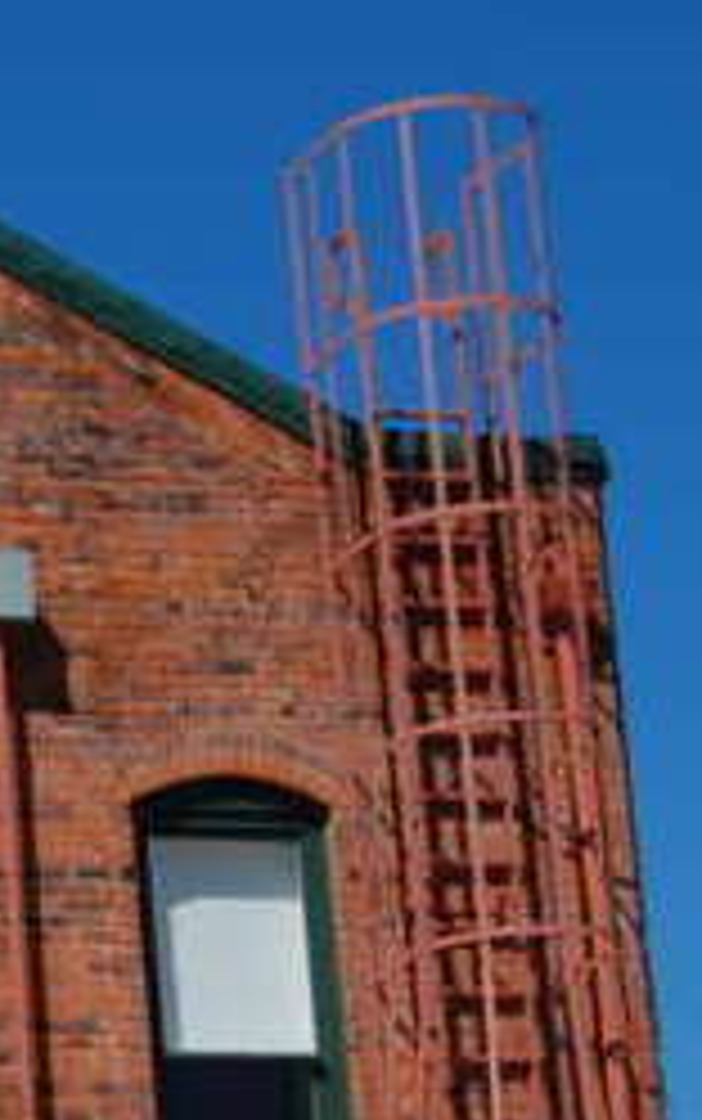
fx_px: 5103
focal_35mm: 167
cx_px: -626
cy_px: 994
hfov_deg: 7.6
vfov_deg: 12.4
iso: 200
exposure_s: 1/160
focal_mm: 34
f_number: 16
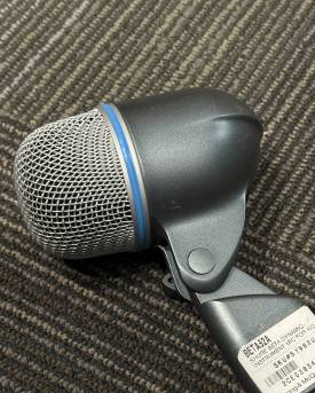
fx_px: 826
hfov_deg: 21.5
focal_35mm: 71
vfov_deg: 26.6
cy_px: 257
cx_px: 196
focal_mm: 6.76
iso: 160
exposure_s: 1/60
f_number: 1.78
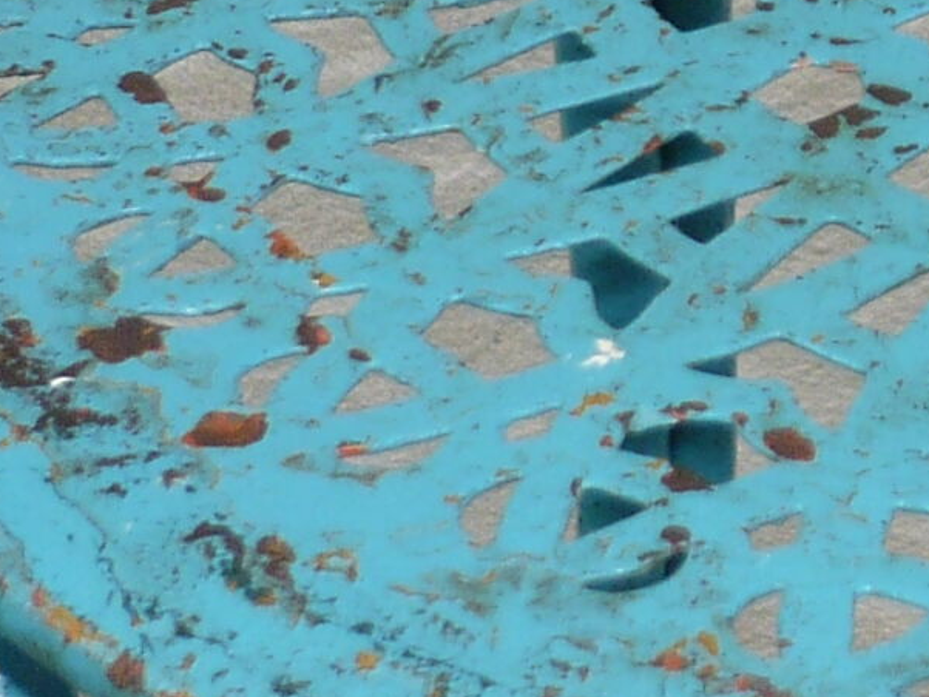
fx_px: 5477
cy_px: -208
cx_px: 1545
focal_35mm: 204
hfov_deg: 9.3
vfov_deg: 7.2
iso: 100
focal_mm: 6.6
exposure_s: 1/320
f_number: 3.3
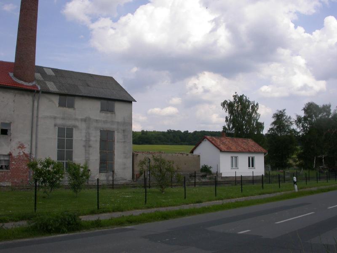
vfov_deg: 37.7
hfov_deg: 49.0
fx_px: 370
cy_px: 126
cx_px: 168
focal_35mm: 38
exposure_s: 1/865
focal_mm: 7.85
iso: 100
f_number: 5.3
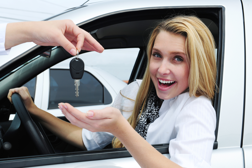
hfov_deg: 34.5
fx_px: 406
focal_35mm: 58
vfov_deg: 23.4
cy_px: 84
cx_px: 126
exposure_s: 1/250
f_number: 10
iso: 160
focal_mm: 58
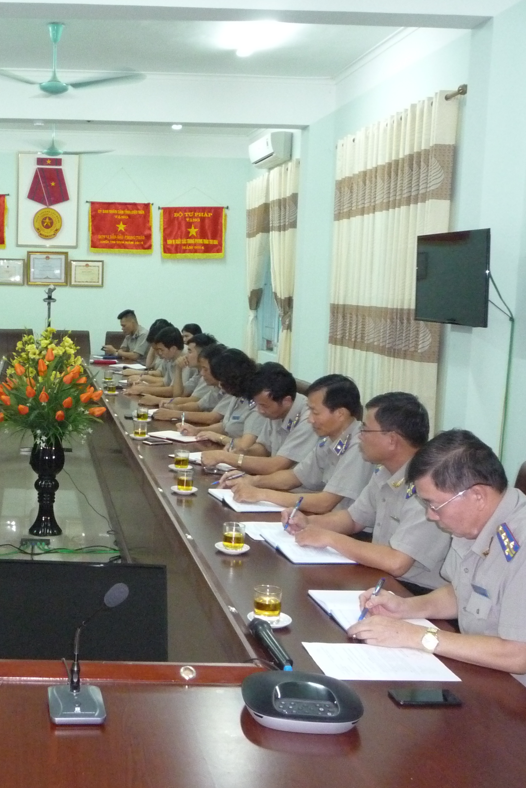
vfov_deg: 44.5
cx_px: 46
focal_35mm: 44
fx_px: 964
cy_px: 400
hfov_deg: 29.2
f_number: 3.3
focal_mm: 5.3
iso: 640
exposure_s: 1/30
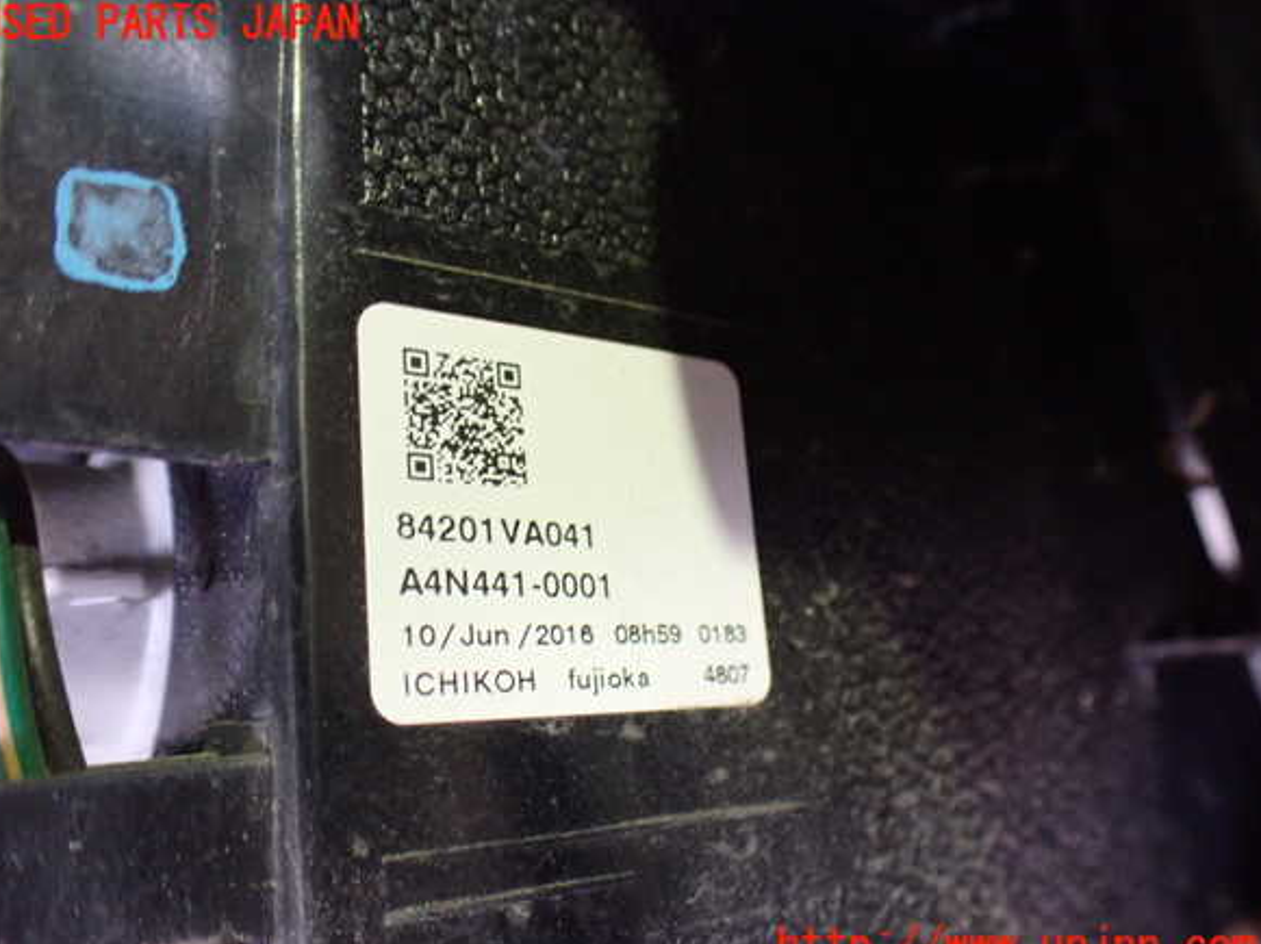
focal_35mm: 31
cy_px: 486
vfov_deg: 45.4
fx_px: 1129
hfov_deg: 58.4
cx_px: 616
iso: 800
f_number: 2.3
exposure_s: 1/40
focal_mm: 5.4
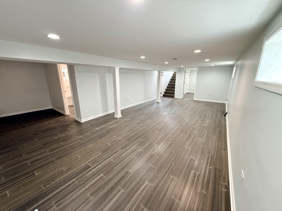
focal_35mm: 14
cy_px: 106
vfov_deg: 85.7
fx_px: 114
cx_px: 141
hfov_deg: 102.1
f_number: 2.2
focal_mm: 2.22
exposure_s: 1/60
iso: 160
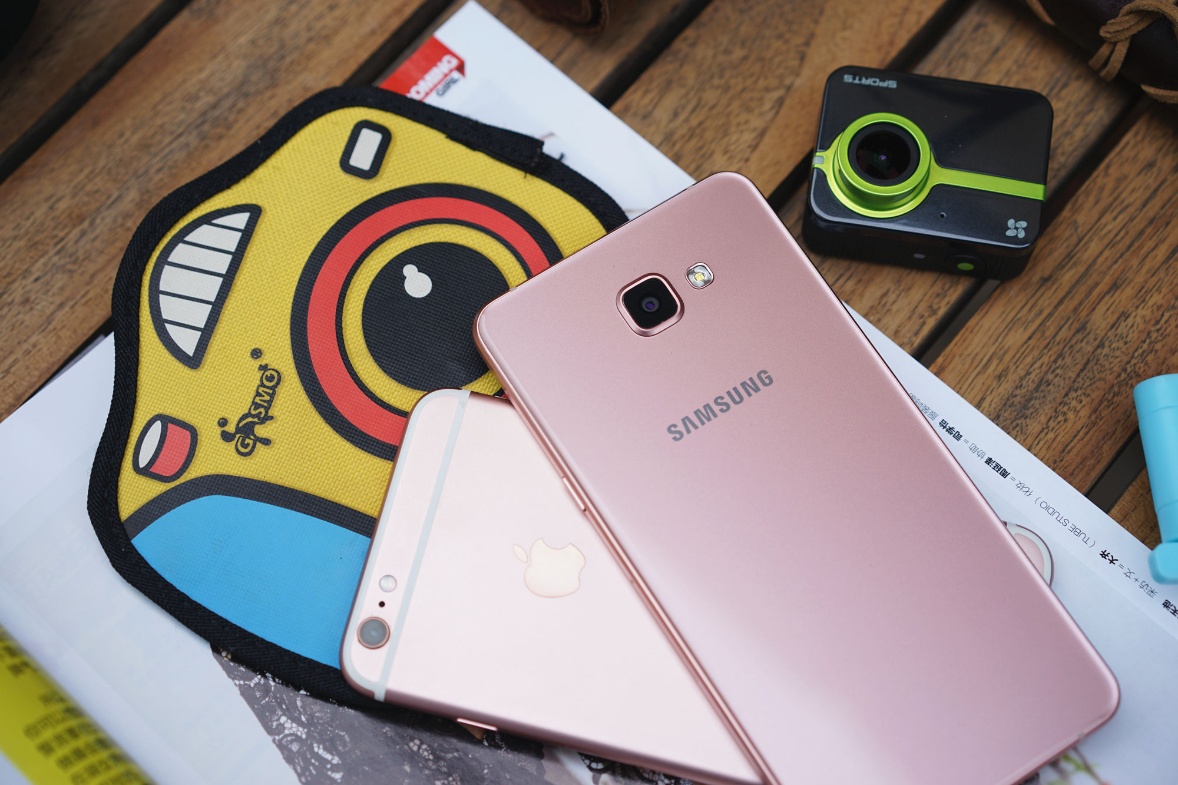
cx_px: 589
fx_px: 1799
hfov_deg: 36.2
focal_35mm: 55
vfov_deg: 24.6
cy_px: 392
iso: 100
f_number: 4
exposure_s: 1/60
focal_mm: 55
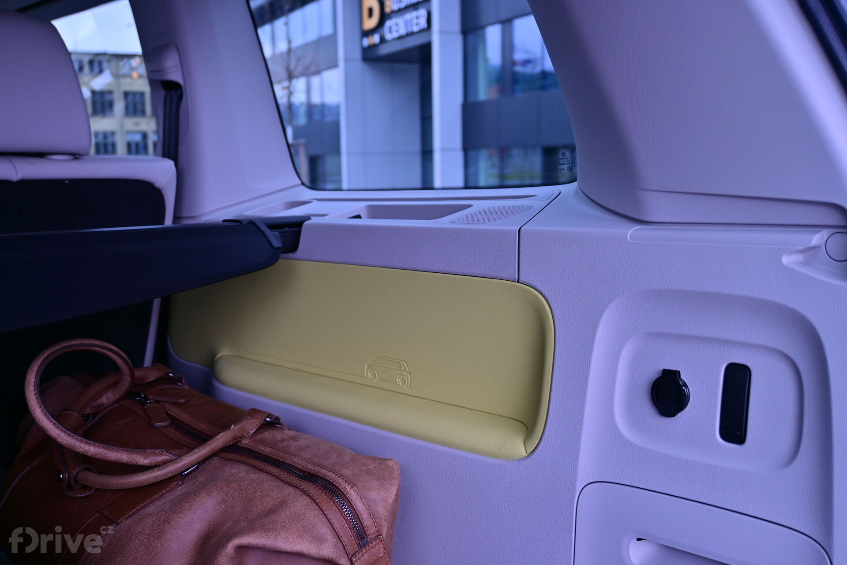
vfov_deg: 38.4
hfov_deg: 55.1
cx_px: 424
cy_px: 282
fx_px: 812
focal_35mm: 34
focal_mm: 23
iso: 125
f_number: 4.2
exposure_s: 1/40
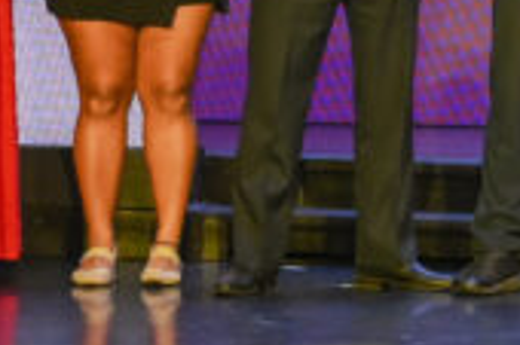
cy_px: -276
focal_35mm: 265
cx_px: 1233
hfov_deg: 7.3
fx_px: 3824
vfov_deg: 5.1
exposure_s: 1/125
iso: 1000
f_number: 4
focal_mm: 44
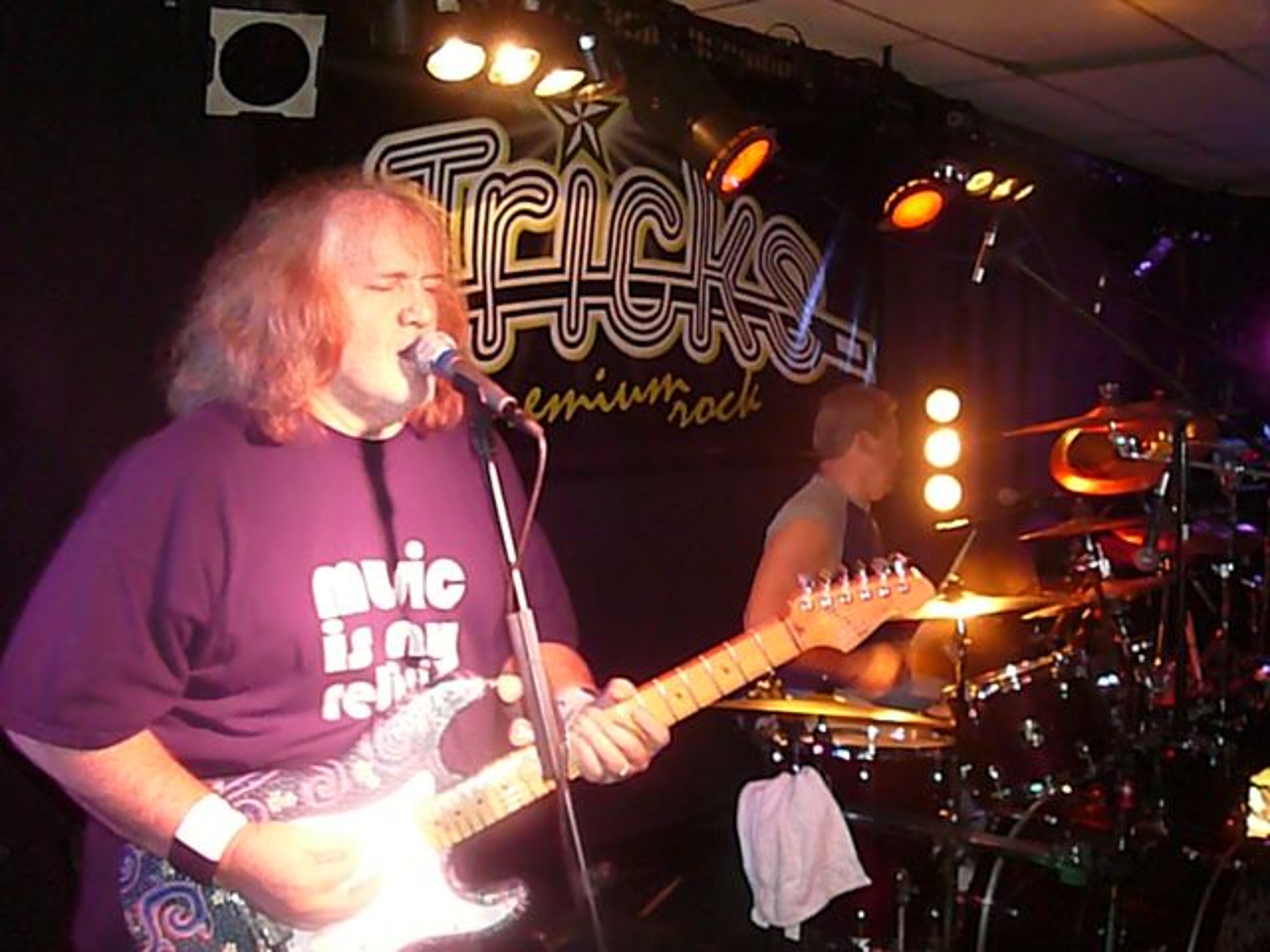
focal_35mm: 35
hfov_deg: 52.6
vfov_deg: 40.7
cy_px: 476
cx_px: 635
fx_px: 1284
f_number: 2.8
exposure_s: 1/30
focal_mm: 5.2
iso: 800
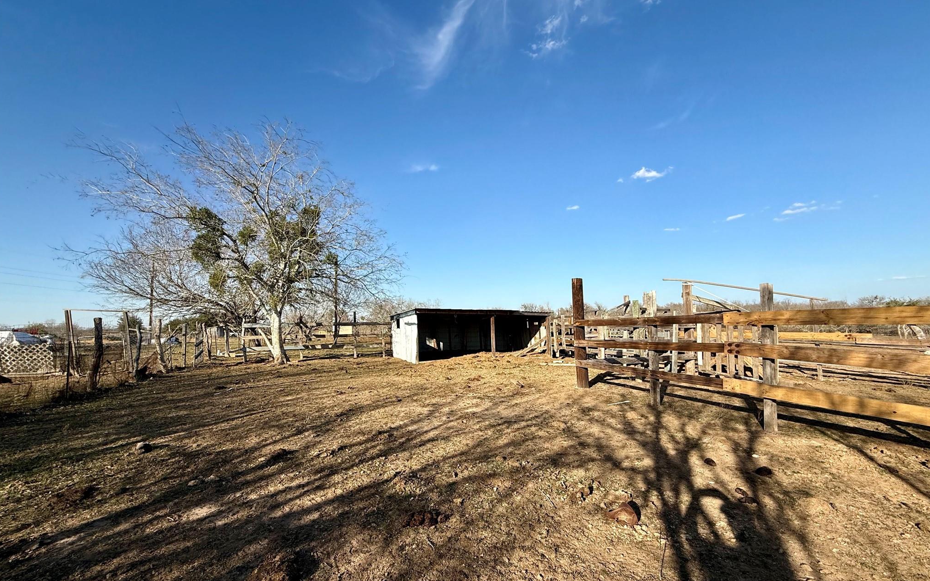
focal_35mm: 15
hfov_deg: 101.5
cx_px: 465
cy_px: 315
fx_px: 380
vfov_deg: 74.6
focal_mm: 2.22
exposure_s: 1/2092
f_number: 2.2
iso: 50
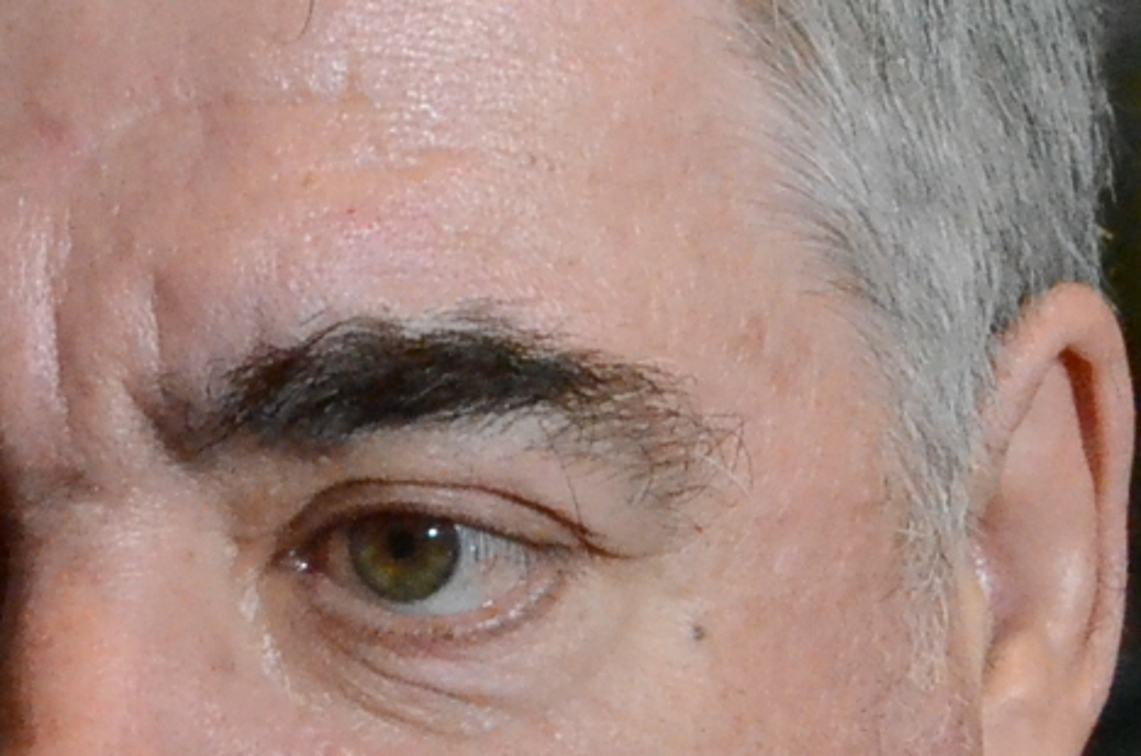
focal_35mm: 277
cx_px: 251
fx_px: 8750
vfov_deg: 4.9
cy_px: 934
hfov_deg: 7.5
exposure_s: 1/100
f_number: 5.6
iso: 6400
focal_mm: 35
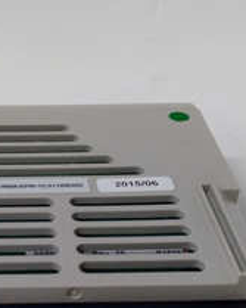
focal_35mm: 63
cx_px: 29
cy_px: 239
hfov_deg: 23.6
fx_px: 574
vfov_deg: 29.5
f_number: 2
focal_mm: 3.79
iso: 384
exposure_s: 1/33
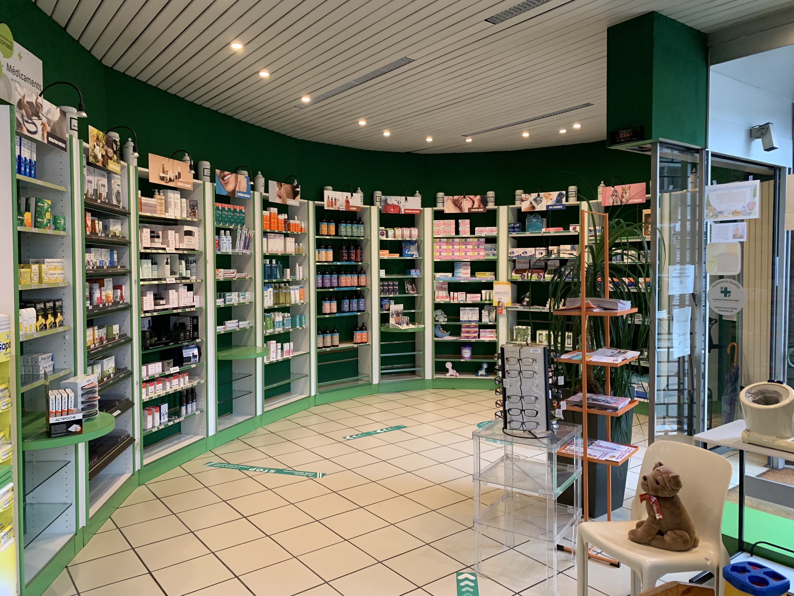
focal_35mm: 26
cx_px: 397
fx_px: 596
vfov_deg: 53.1
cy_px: 298
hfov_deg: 67.3
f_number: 1.8
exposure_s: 1/60
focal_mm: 4.25
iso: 160
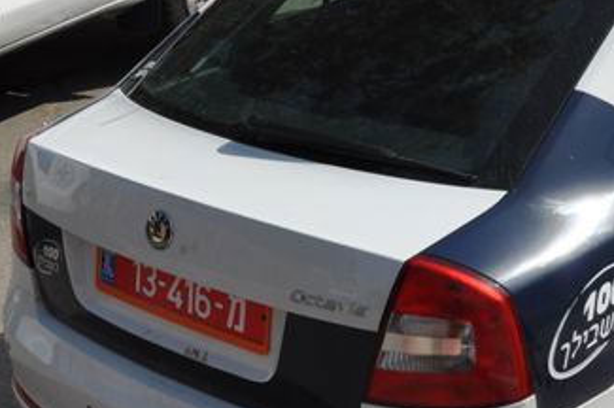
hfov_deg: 23.8
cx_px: 419
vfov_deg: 15.3
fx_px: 1448
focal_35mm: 85
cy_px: -121
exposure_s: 1/500
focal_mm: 18
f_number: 11
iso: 200
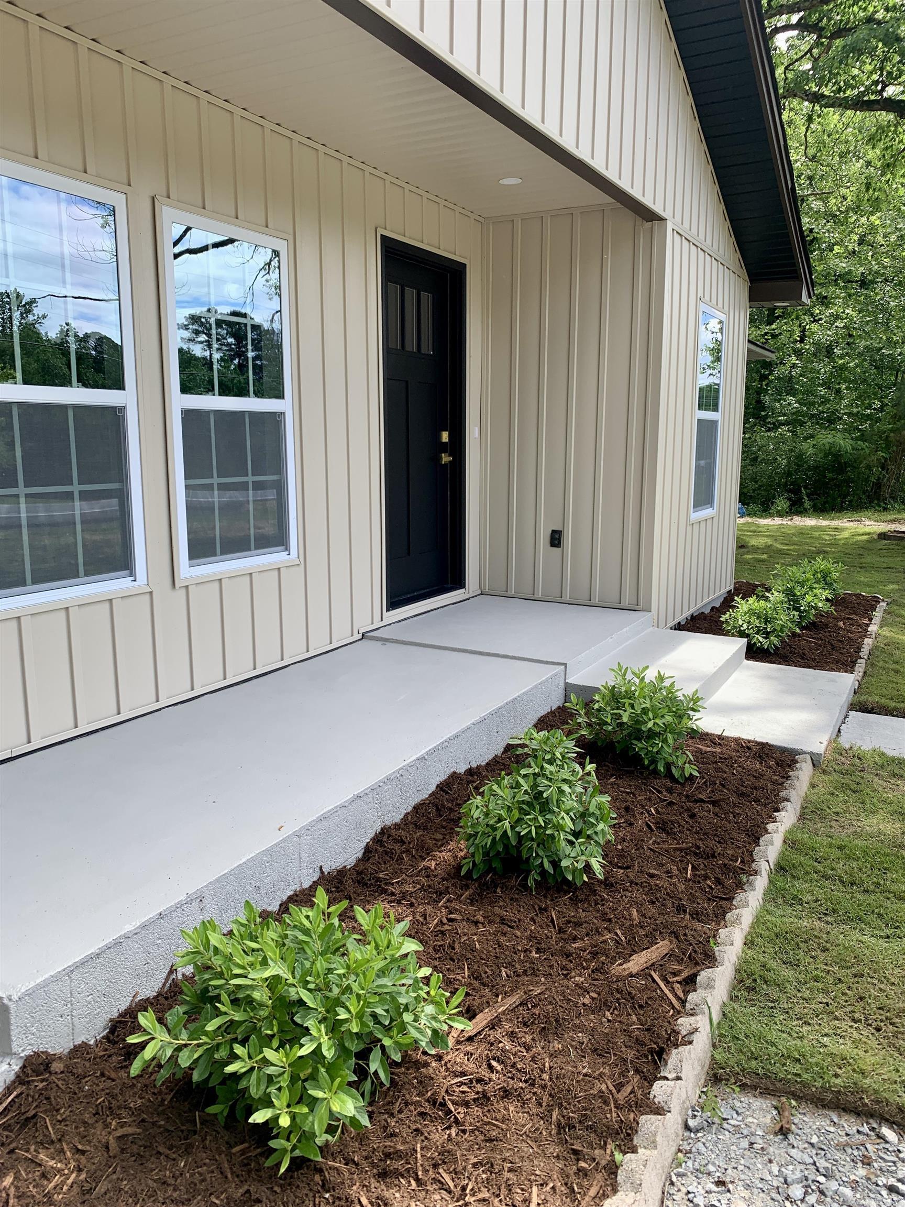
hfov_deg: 53.1
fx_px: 906
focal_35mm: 26
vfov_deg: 67.3
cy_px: 604
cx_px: 452
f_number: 1.8
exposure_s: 1/567
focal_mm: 4.25
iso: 25
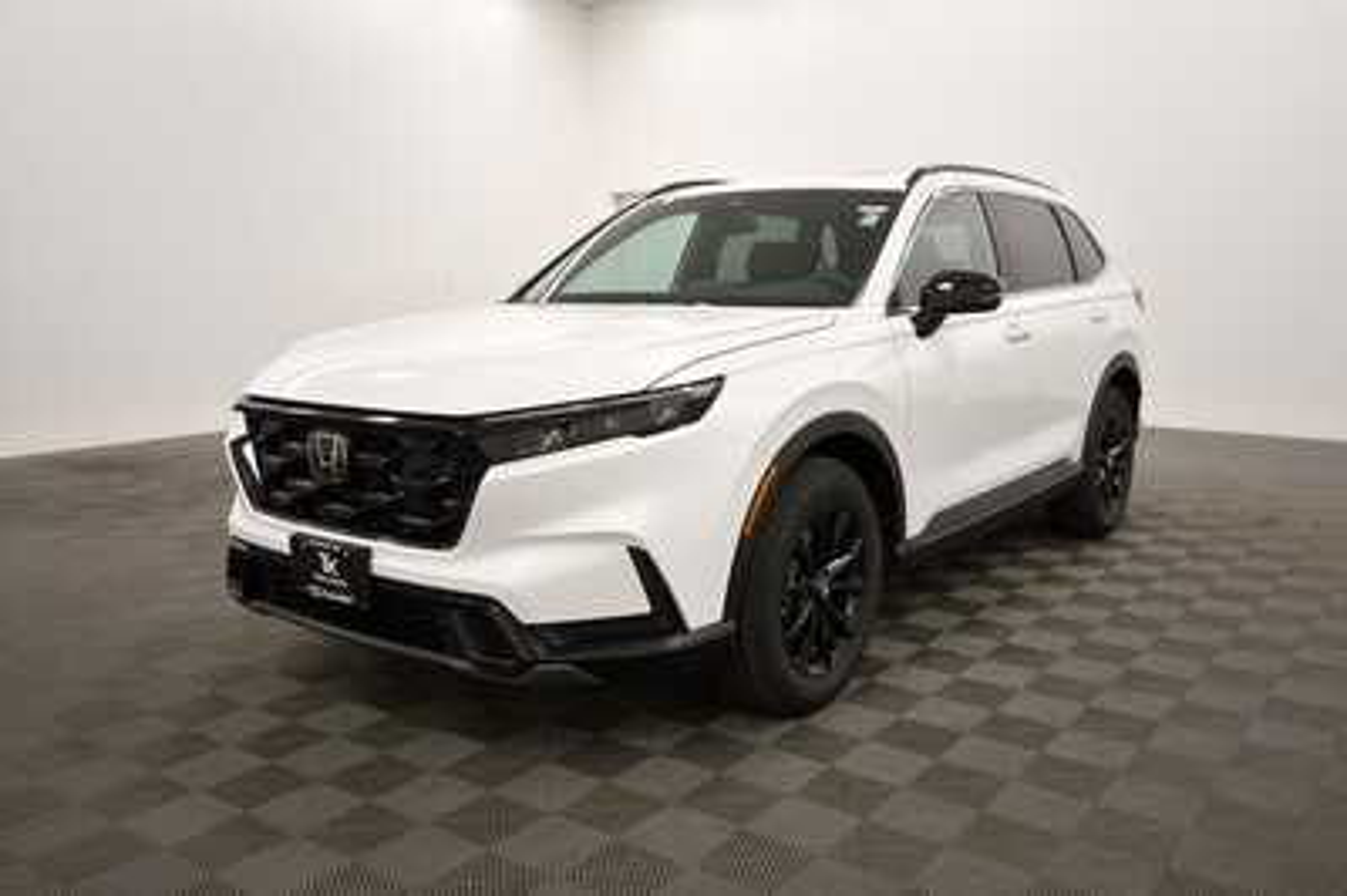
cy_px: 448
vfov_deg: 47.9
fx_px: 1009
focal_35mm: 27
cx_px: 674
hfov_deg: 67.4
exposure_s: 1/200
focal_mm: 18
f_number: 5.3
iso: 800
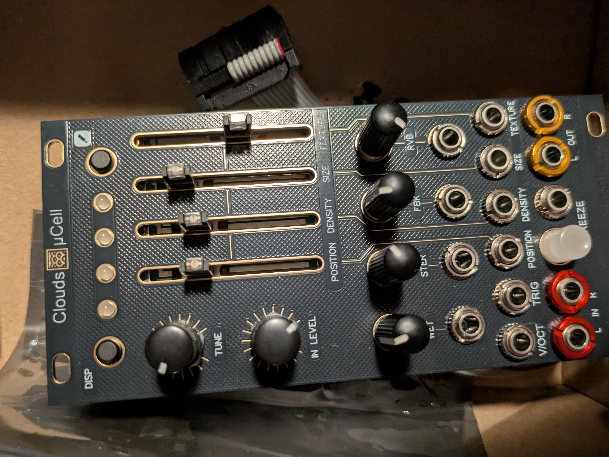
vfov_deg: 46.8
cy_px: 236
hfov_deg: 59.9
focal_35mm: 30
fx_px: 528
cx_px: 300
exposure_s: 1/25
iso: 343
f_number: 1.89
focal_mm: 5.43
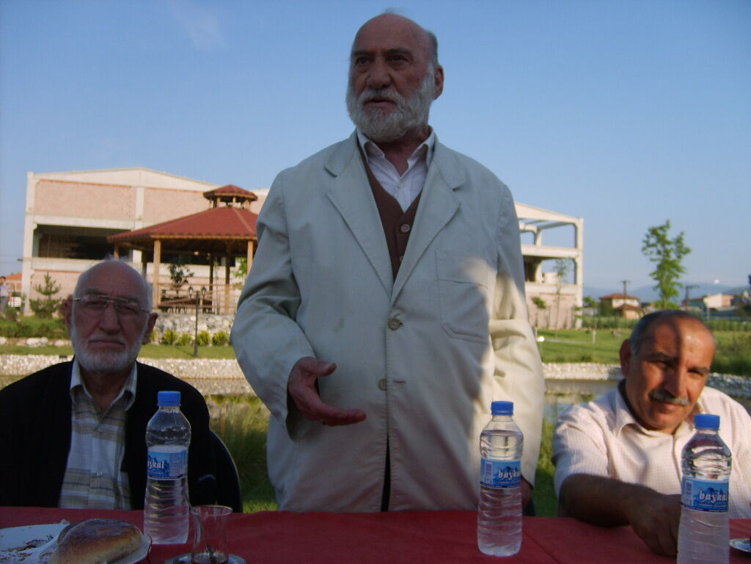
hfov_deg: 52.6
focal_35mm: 35
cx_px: 376
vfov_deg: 40.7
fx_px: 759
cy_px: 282
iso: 50
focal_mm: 5.8
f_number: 2.8
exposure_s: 1/750
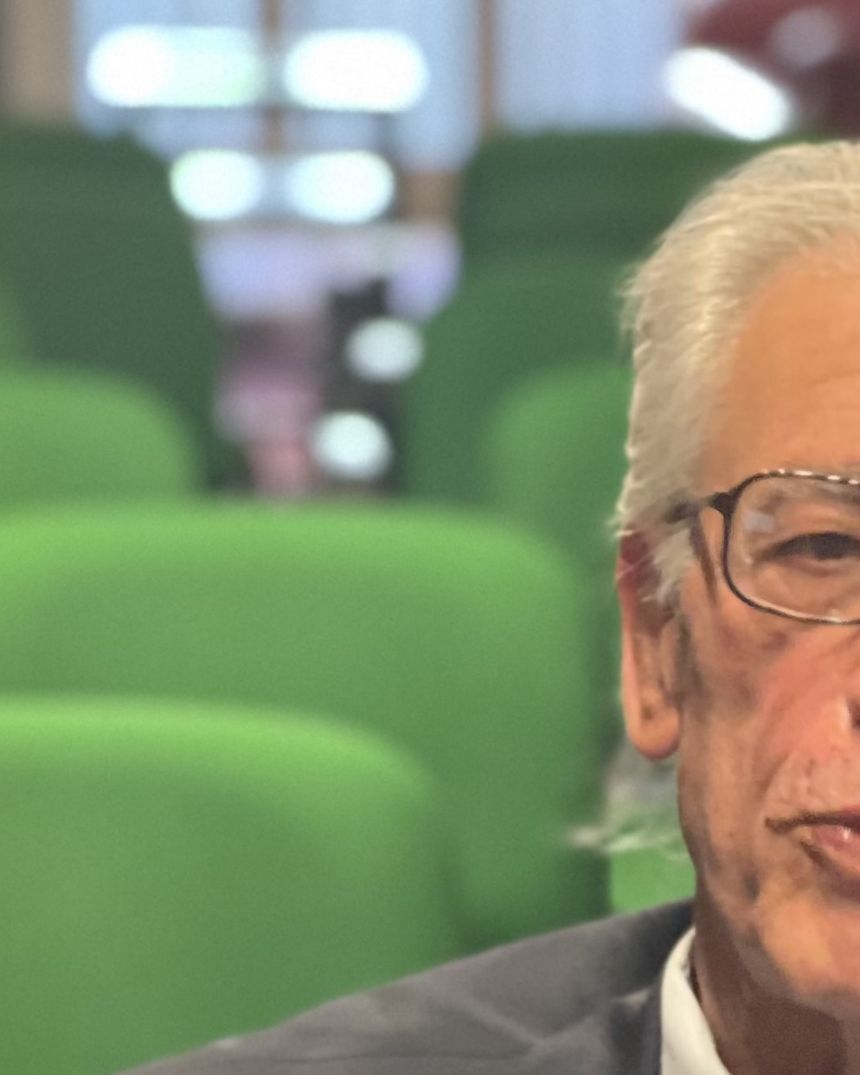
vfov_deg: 7.8
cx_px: 895
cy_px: 1357
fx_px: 7761
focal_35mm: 244
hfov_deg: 6.3
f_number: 2.8
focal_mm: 9
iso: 400
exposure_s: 1/27
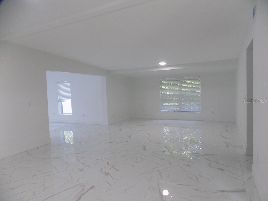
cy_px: 100
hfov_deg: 73.9
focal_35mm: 23
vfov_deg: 58.9
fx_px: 178
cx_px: 134
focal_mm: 4
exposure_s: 1/30
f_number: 3.1
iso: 140
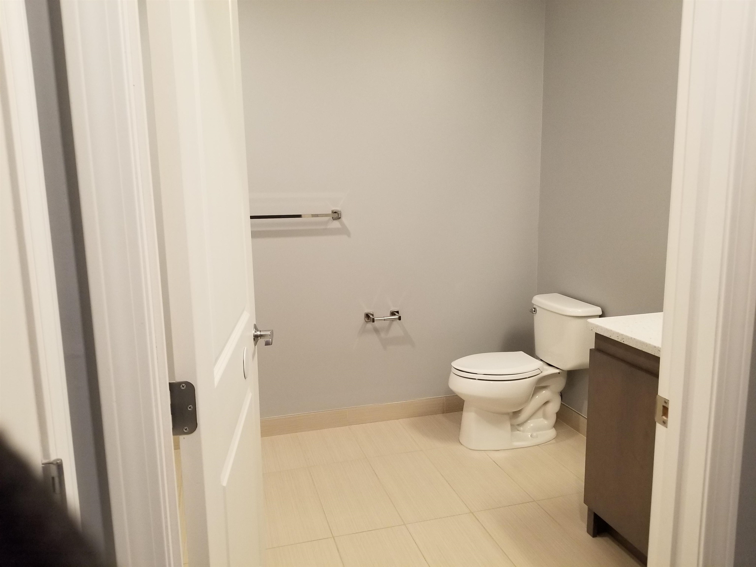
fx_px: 568
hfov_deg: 67.3
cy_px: 284
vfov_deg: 53.1
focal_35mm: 26
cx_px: 378
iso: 160
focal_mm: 4.25
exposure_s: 1/60
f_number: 1.7
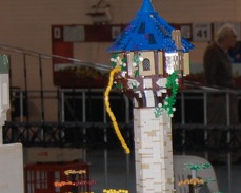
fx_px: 1526
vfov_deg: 7.2
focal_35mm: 214
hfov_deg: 8.8
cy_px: 200
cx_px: 371
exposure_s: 1/60
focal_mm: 34
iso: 400
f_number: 4.5
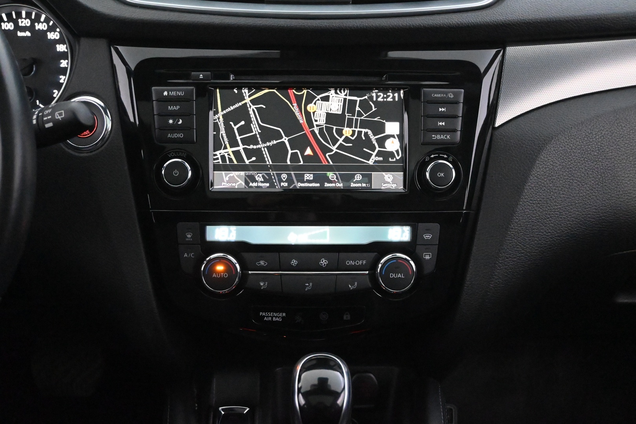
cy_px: 212
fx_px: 835
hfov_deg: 41.7
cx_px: 318
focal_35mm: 47
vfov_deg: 28.5
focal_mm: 31.5
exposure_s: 1/50
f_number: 5
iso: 14400
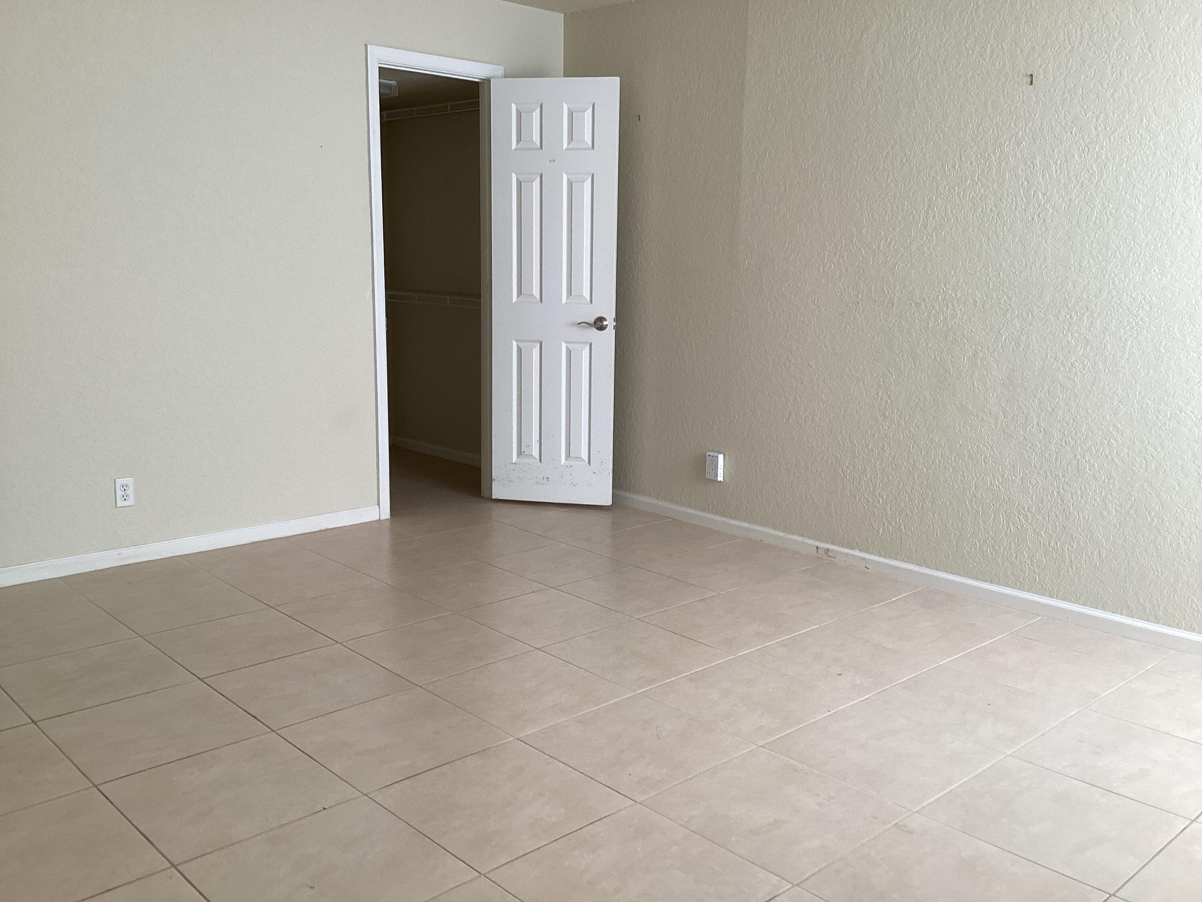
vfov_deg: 45.4
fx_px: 1076
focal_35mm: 31
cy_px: 451
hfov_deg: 58.4
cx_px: 601
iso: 50
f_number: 2.4
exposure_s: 1/60
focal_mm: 3.3
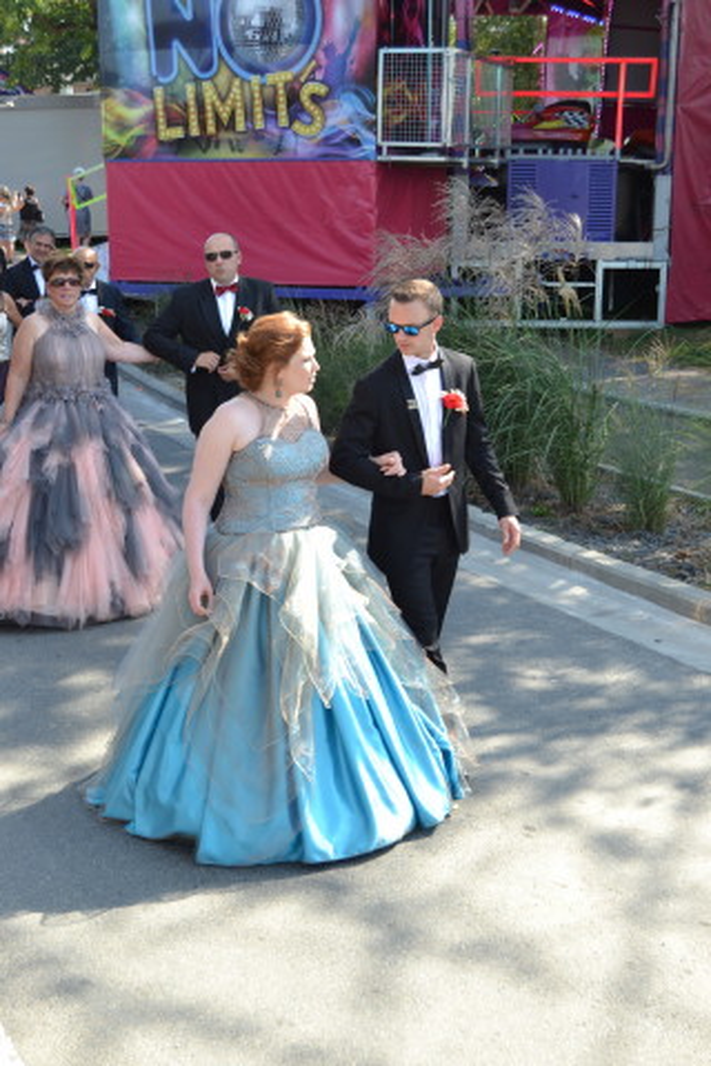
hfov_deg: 28.9
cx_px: 356
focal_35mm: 46
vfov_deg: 42.3
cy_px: 533
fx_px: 1377
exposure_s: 1/125
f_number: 5.6
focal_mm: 31
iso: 125
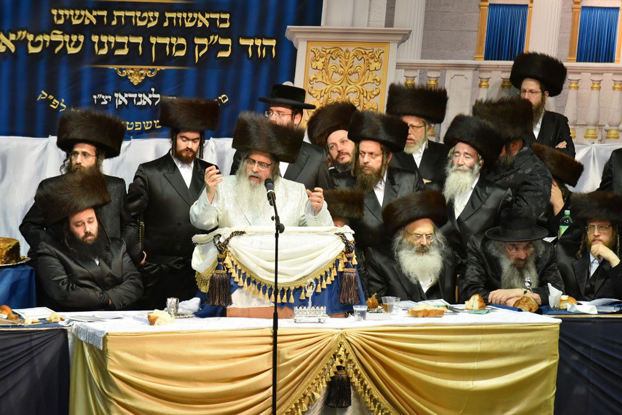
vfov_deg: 6.9
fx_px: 3456
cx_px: 311
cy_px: 208
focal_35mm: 200
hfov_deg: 10.3
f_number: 7.1
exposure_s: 1/125
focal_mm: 200
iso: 3200
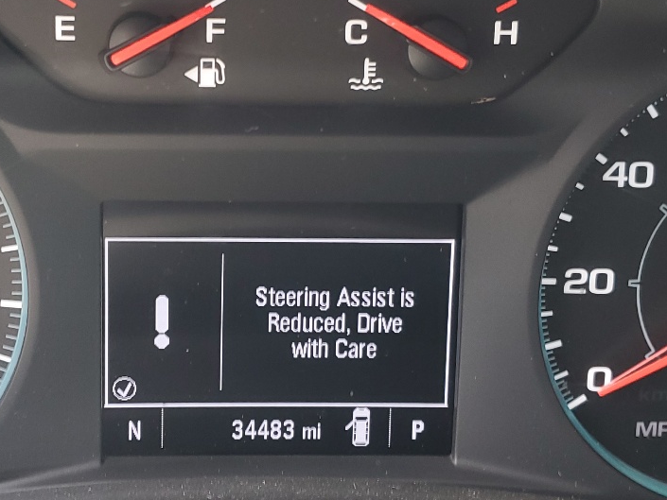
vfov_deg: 24.8
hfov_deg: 32.5
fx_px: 1137
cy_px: 220
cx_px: 249
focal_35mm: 59
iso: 63
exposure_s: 1/60.2
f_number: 1.5
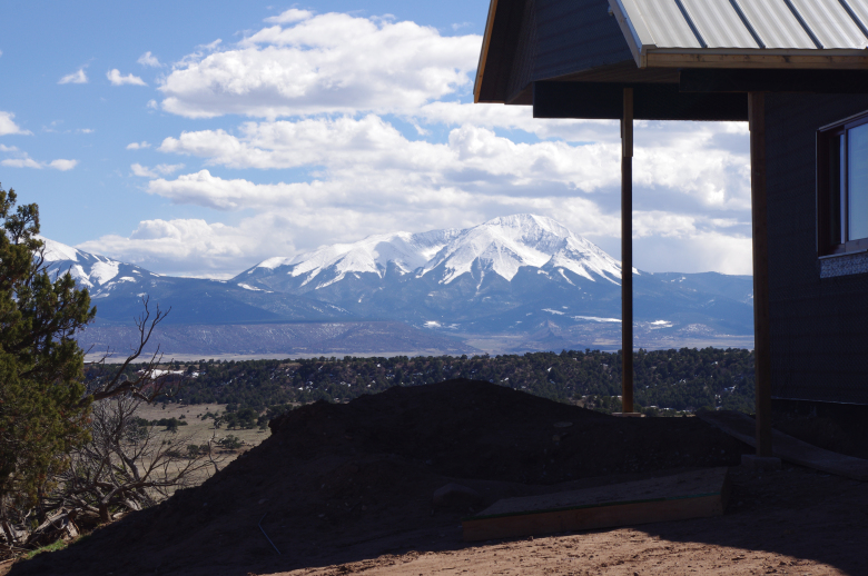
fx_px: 1975
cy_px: 288
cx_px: 434
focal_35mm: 82
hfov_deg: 24.8
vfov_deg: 16.6
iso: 200
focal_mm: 55
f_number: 14
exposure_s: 1/200
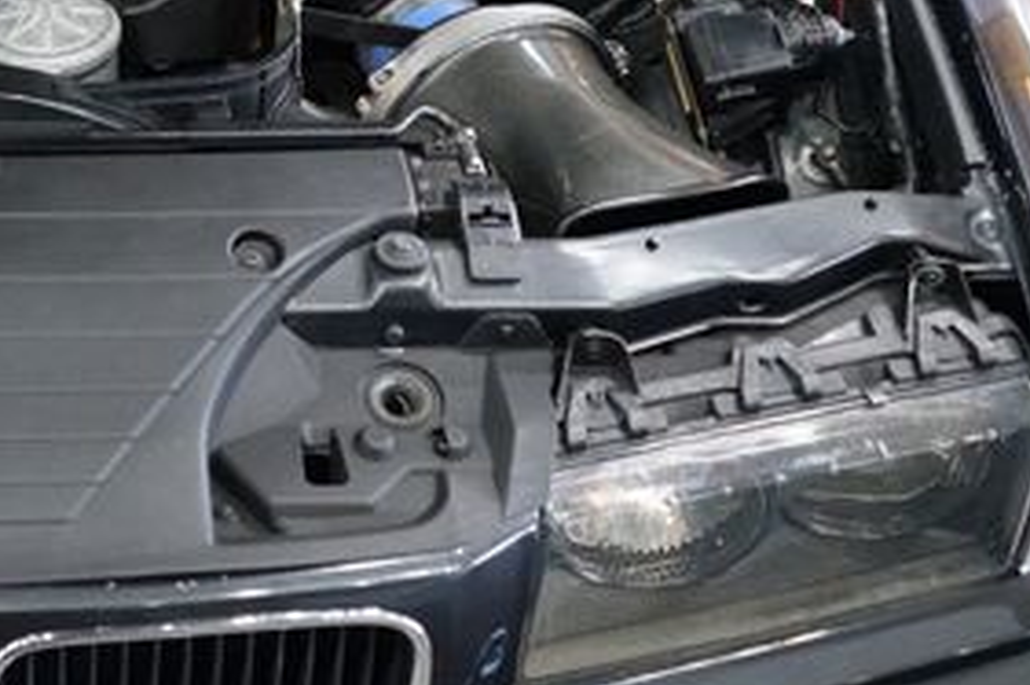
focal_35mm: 66
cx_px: -37
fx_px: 1887
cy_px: 7
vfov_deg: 20.0
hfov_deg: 28.4
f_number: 3.5
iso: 10000
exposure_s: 1/125
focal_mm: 29
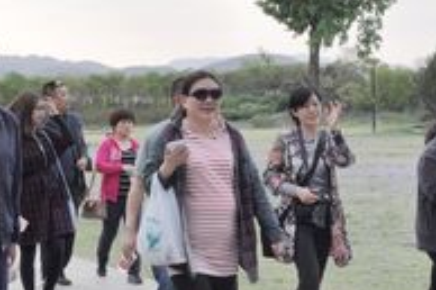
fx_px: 1283
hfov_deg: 19.2
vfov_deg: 12.9
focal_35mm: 106
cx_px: 151
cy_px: 207
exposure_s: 1/160
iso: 400
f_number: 13
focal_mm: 32
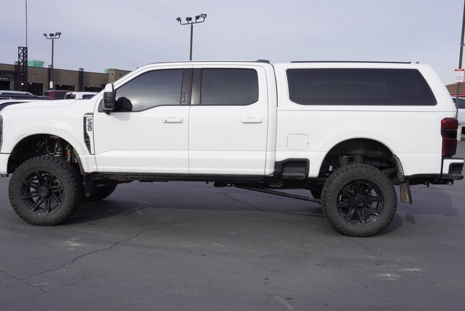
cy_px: 155
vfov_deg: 32.7
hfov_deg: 47.4
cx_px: 221
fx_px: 530
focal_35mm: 41
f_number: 10
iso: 100
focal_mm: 24
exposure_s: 1/125
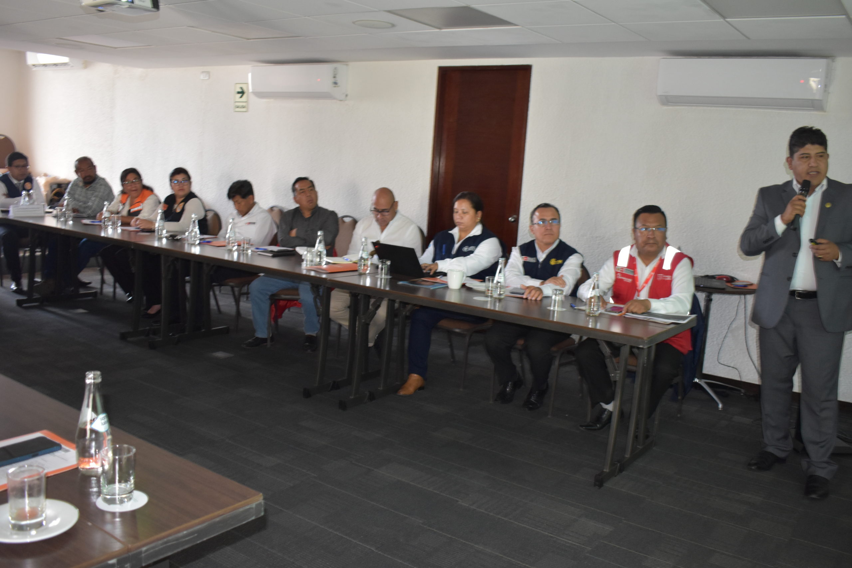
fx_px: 781
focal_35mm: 33
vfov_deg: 40.0
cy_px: 284
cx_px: 426
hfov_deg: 57.2
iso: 1250
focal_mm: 22
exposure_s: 1/15
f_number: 3.8
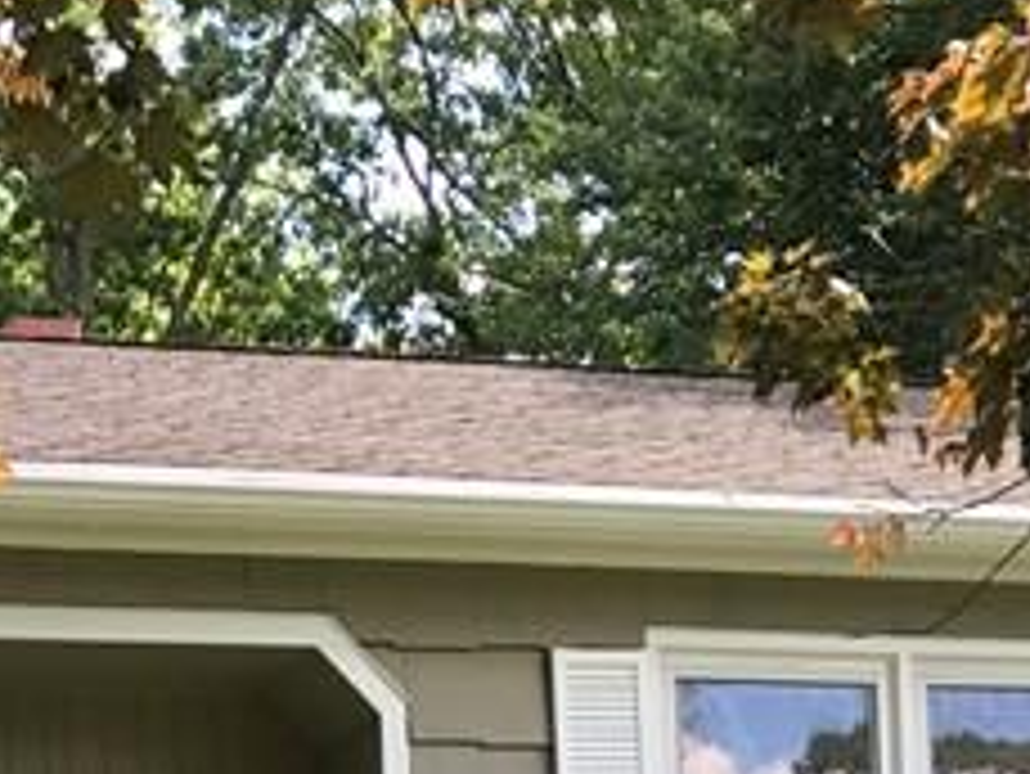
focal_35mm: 125
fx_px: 3721
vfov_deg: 10.9
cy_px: 1516
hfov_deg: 15.5
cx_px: 63
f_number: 1.8
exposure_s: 1/241
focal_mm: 3.99
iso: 20
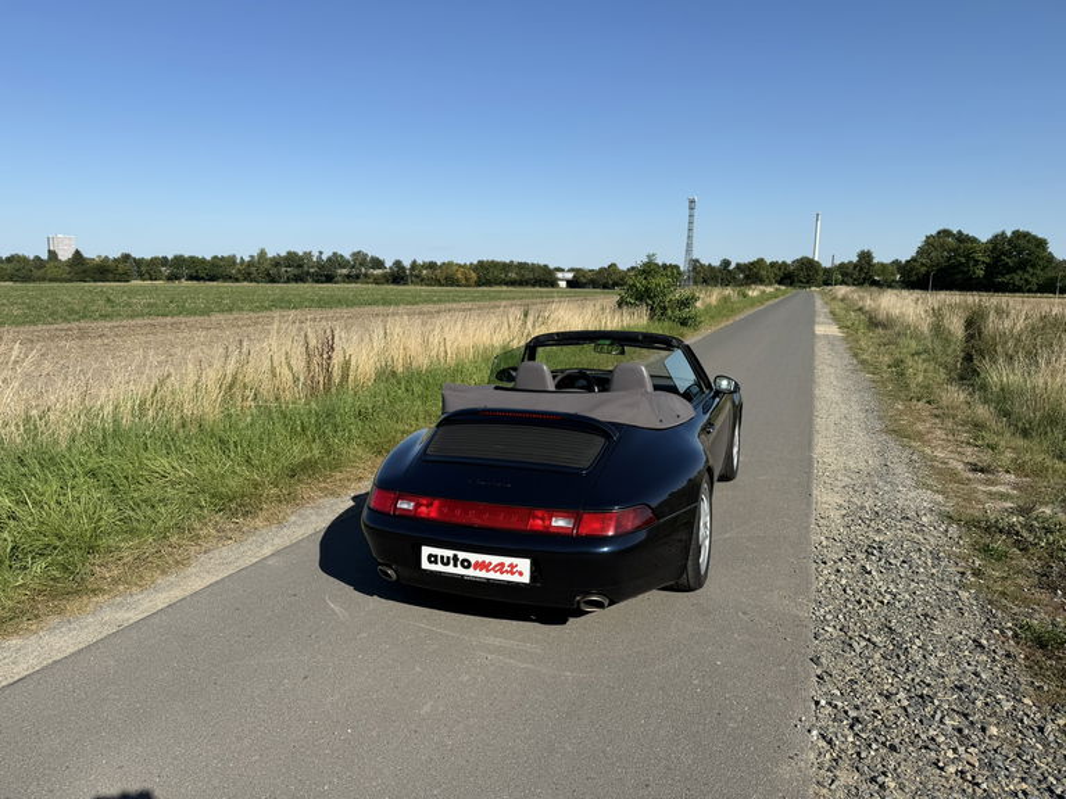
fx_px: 739
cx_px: 533
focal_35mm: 24
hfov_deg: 71.6
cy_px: 400
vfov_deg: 56.8
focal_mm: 6.76
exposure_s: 1/5319
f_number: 1.78
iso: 80
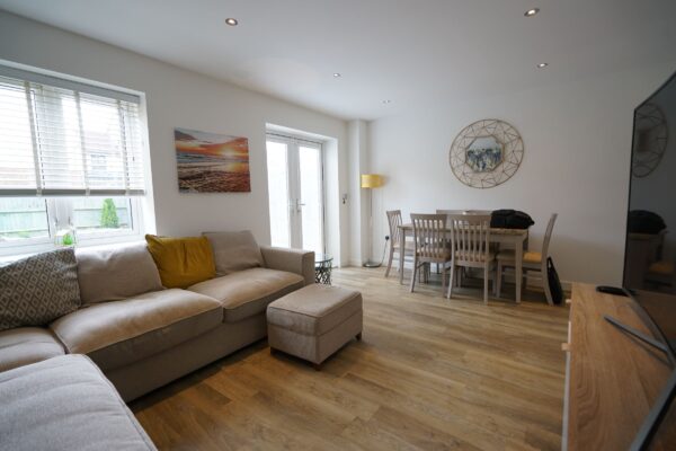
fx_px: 300
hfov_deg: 96.7
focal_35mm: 16
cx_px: 338
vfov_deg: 73.7
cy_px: 226
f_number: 4
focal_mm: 16
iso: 400
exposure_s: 1/80
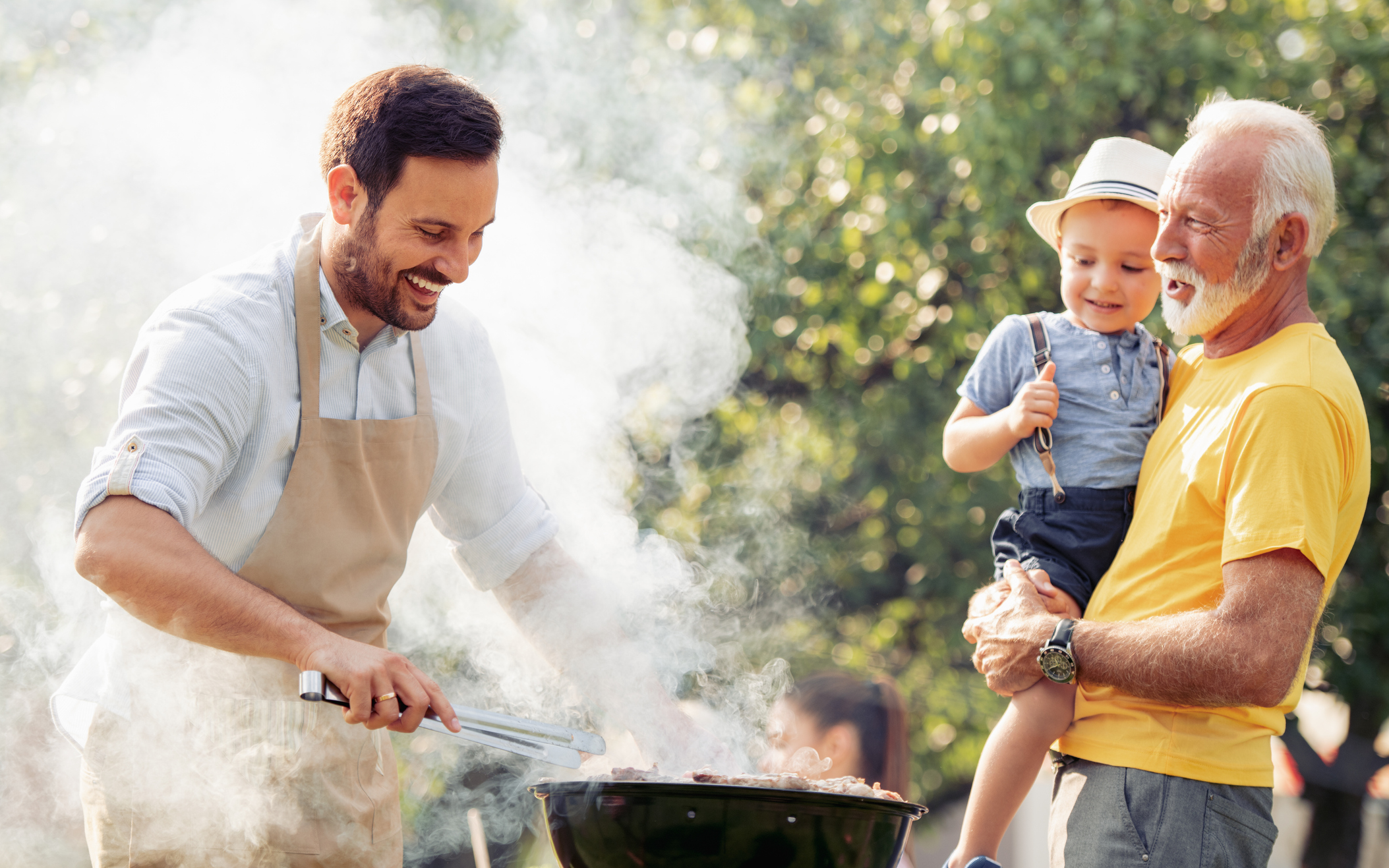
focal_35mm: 119
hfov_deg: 17.5
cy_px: 421
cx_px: 698
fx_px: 4505
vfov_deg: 11.0
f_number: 2.8
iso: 100
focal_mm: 116
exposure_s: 1/400
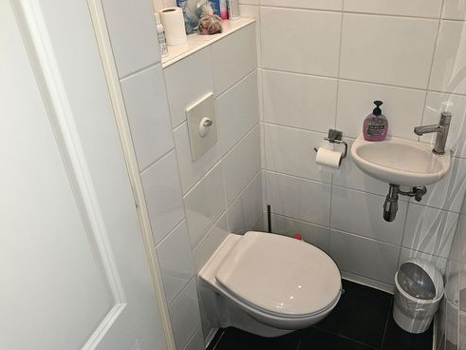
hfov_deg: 59.3
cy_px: 138
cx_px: 288
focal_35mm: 30
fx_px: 404
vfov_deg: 46.5
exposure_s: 1/50
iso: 80
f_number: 1.7
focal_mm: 6.3
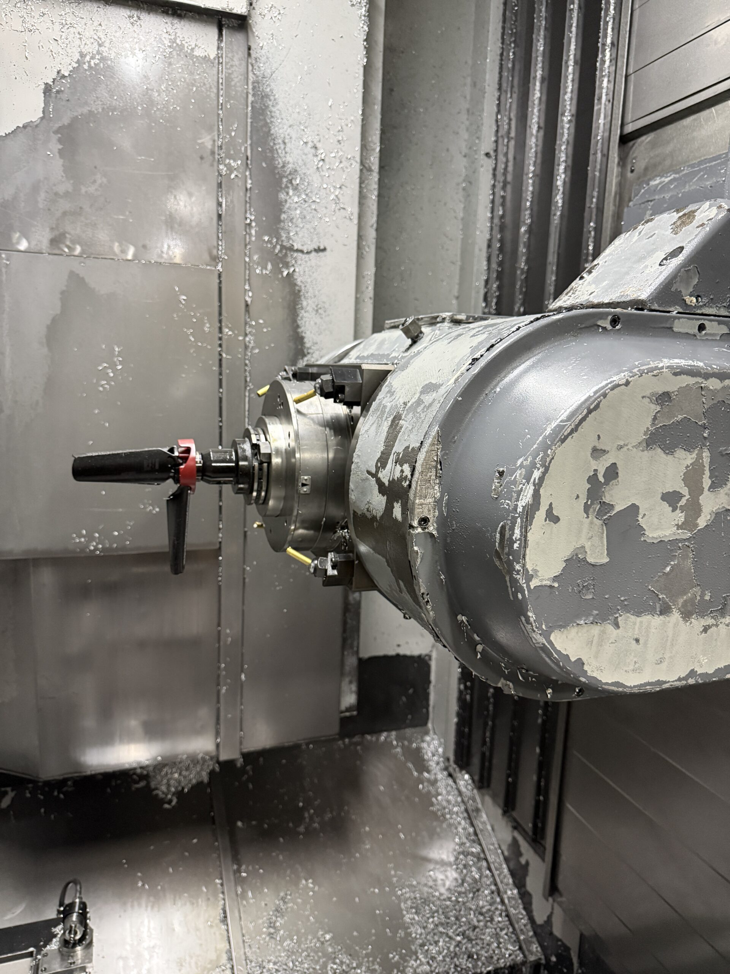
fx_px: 675
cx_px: 365
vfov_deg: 71.6
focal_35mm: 24
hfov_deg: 56.8
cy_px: 487
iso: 640
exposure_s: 1/60
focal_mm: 6.76
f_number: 1.78
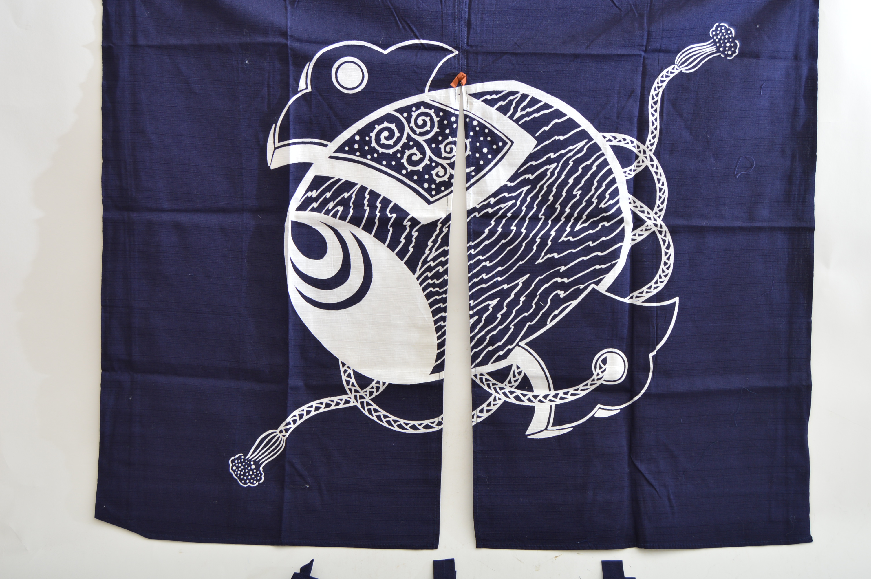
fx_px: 1015
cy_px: 290
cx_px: 436
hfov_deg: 46.4
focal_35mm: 42
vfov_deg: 31.8
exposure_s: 1/200
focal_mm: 28
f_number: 5
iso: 200
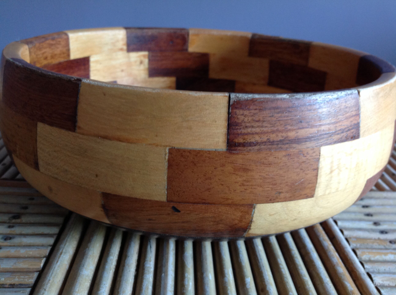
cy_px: 148
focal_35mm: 35
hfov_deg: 52.7
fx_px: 400
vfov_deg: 40.6
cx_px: 198
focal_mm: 4.28
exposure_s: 1/15
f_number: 2.4
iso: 125
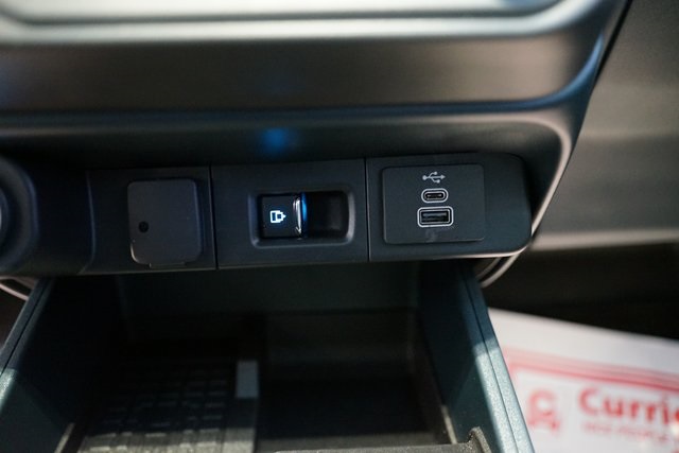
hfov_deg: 65.5
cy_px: 226
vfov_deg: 46.4
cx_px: 340
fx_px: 528
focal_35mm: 28
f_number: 2.8
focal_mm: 28
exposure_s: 1/3
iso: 6400
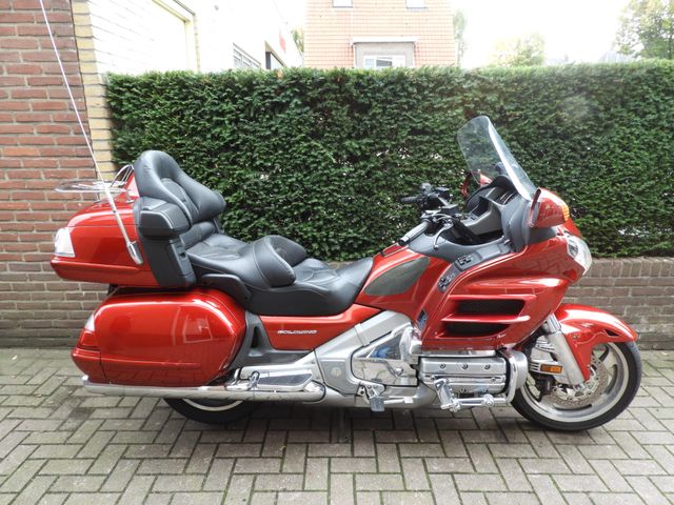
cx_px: 337
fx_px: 467
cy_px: 252
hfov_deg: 71.6
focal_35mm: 24
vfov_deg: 56.8
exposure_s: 1/30
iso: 110
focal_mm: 4.3
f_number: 3.3
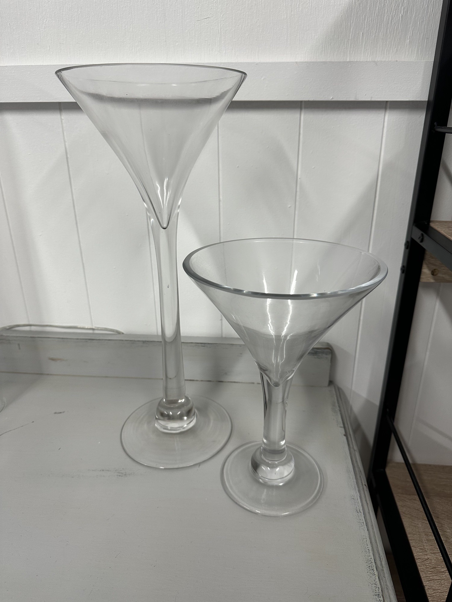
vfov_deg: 71.6
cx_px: 226
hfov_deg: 56.8
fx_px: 418
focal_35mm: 24
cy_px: 301
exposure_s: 1/100
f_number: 1.78
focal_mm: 6.86
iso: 100
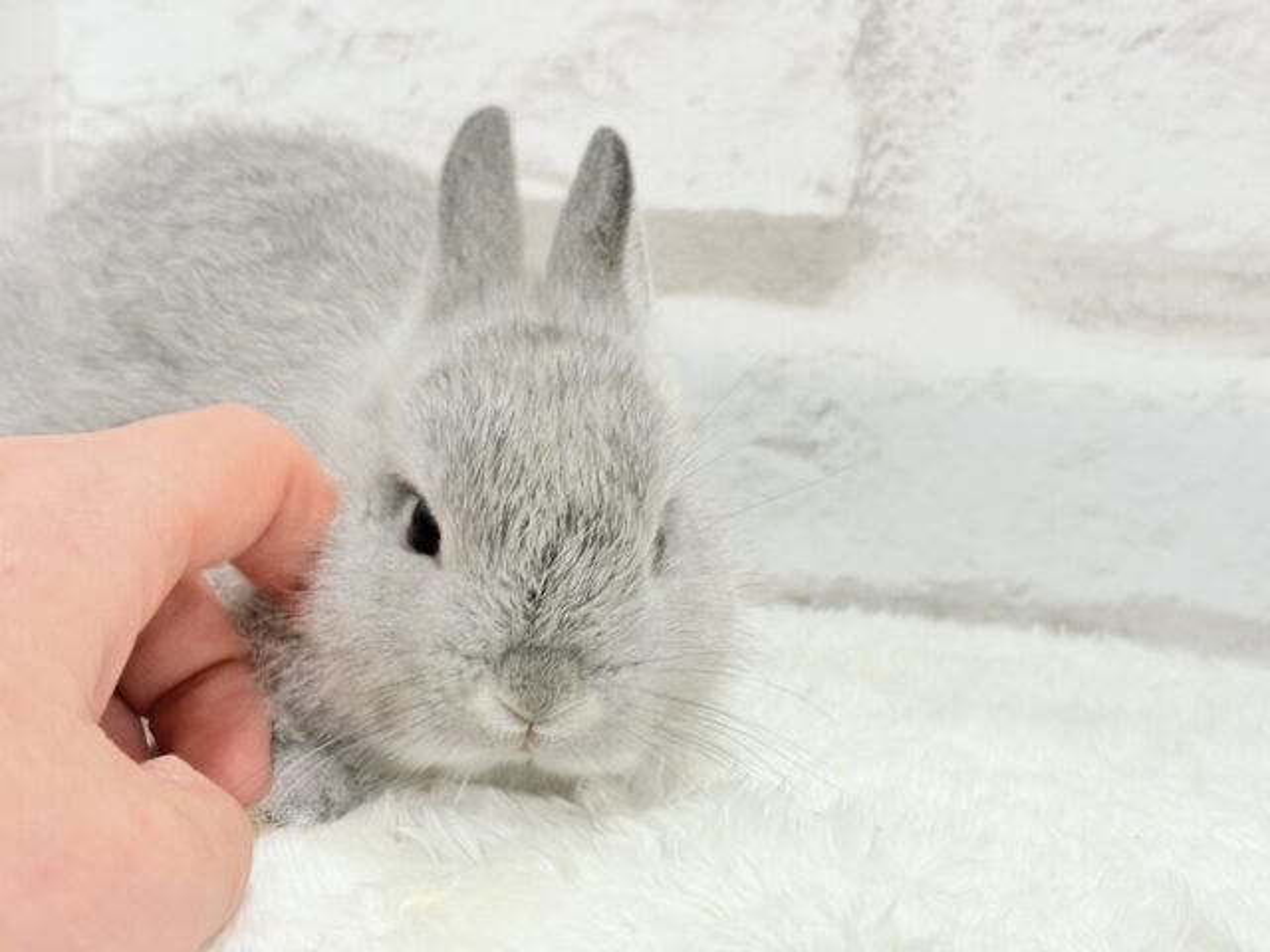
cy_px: 476
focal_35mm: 52
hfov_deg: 36.8
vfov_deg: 28.0
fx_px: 1908
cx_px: 635
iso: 50
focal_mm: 5.96
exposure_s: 1/50
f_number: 1.6
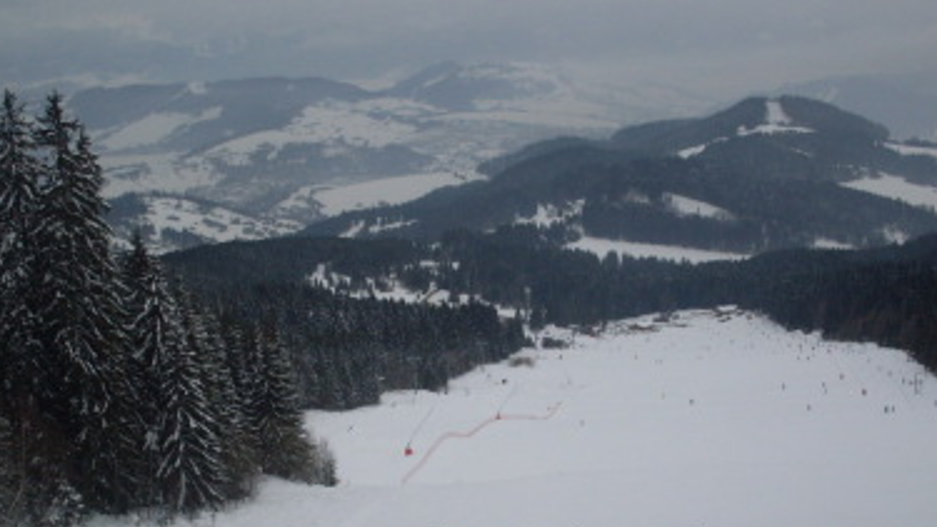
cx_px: 427
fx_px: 1317
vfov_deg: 22.4
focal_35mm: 53
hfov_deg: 39.1
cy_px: 410
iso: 80
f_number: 8.4
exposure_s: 1/250
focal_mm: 6.3
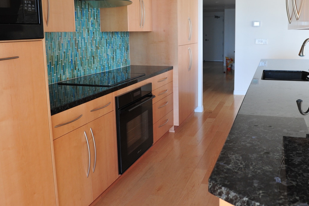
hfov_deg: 54.1
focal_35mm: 35
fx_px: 300
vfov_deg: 37.6
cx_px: 184
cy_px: 80
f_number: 5.6
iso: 1000
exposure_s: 1/125
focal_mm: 24
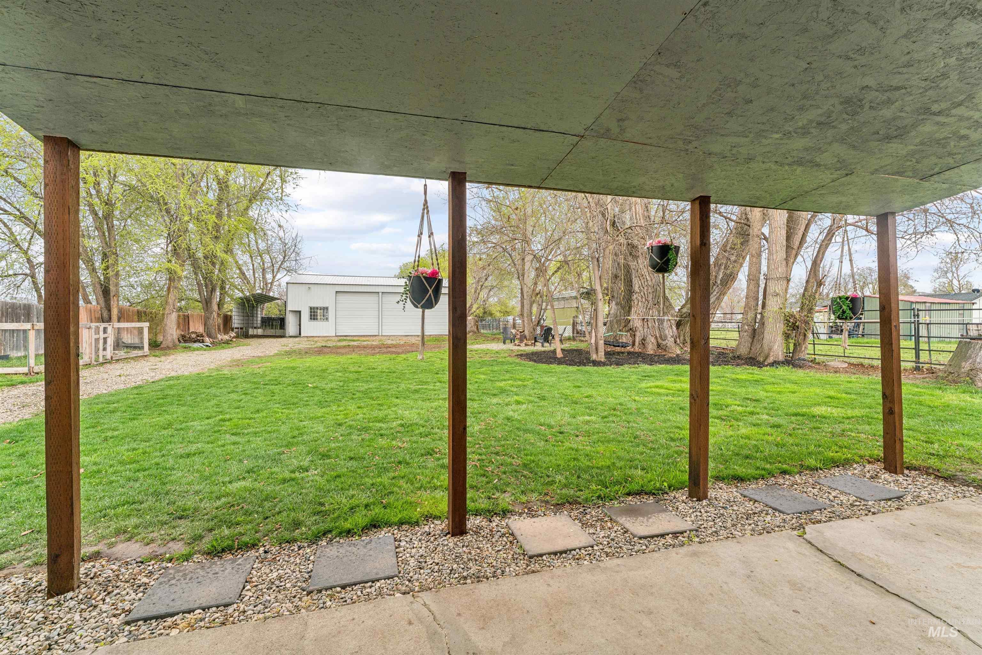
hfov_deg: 98.2
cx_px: 491
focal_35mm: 16
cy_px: 328
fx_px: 426
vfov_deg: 75.1
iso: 400
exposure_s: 1/50
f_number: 13
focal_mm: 15.6
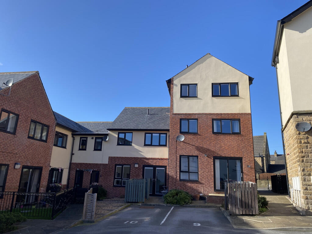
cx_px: 156
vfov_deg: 53.1
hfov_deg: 67.3
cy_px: 117
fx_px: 234
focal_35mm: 26
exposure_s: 1/1701
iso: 32
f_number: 1.8
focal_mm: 4.25
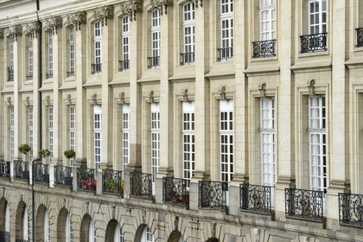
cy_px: 121
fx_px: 1230
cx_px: 182
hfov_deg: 16.8
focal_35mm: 122
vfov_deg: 11.2
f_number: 11
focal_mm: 122
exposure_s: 1/200
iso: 200
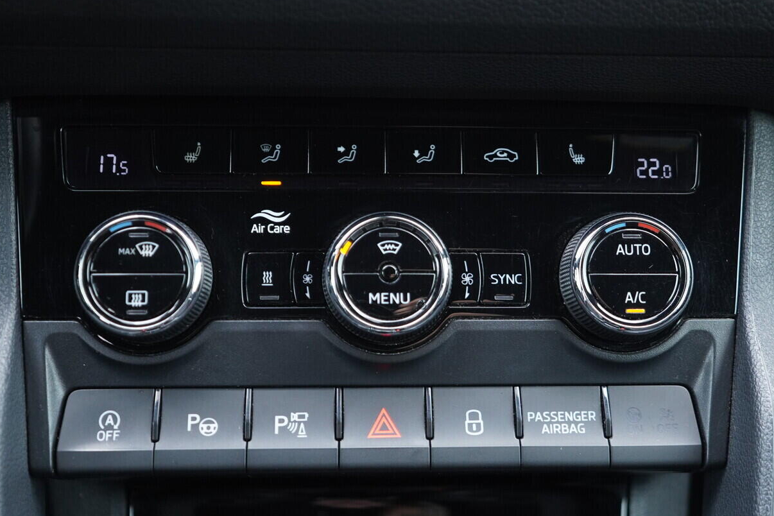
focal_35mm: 43
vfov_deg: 31.2
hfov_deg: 45.4
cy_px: 257
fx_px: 924
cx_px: 391
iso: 800
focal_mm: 24
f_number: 2.8
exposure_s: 1/40
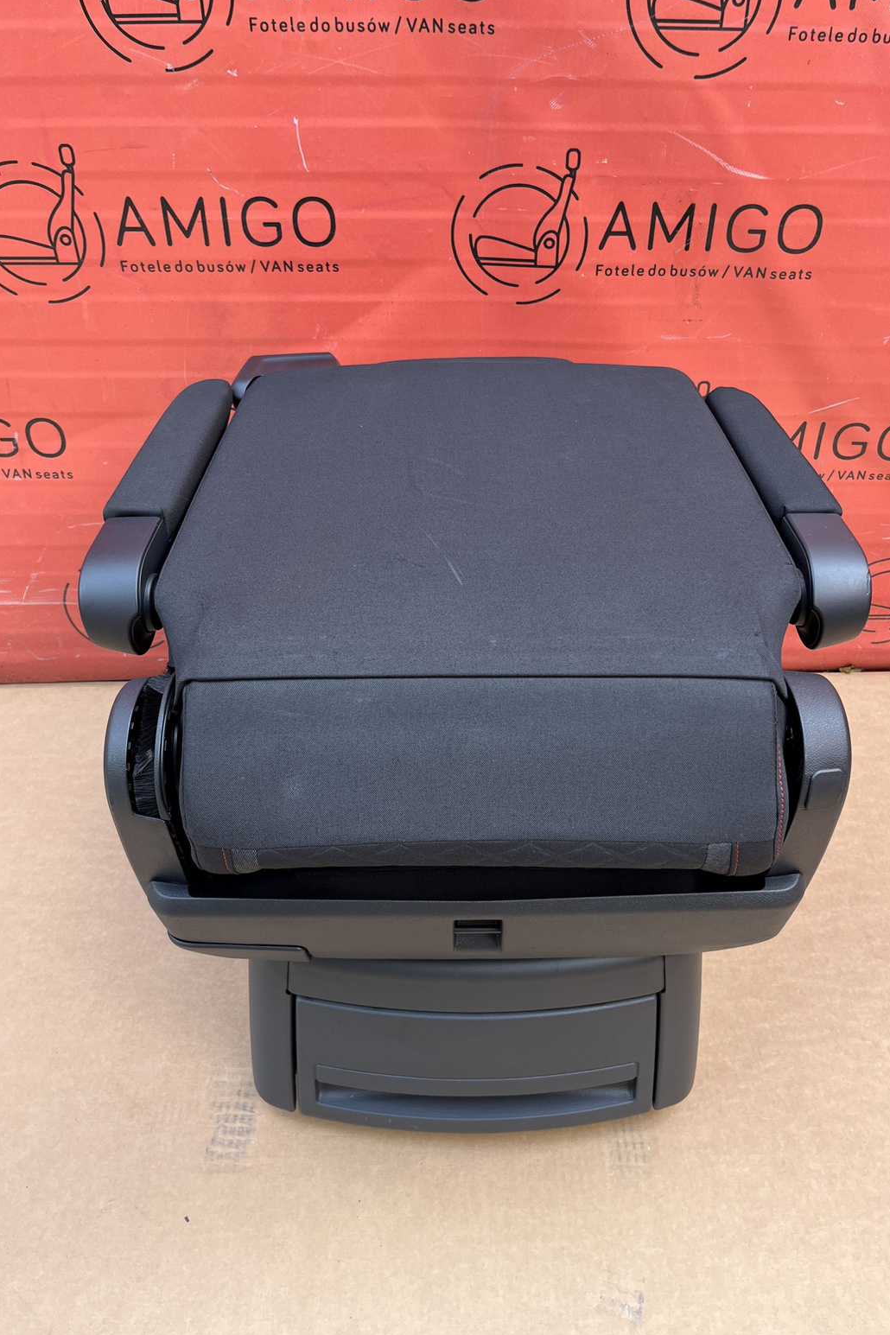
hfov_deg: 46.4
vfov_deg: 65.5
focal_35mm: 28
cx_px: 474
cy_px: 647
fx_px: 1038
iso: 50
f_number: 1.6
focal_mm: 5.1
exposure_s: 1/122
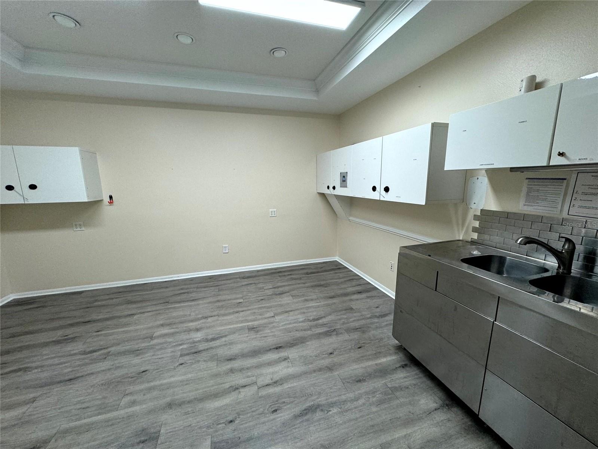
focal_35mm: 14
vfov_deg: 85.7
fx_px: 242
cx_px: 299
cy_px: 224
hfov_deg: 102.1
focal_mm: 2.22
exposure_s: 1/120
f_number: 2.2
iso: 160
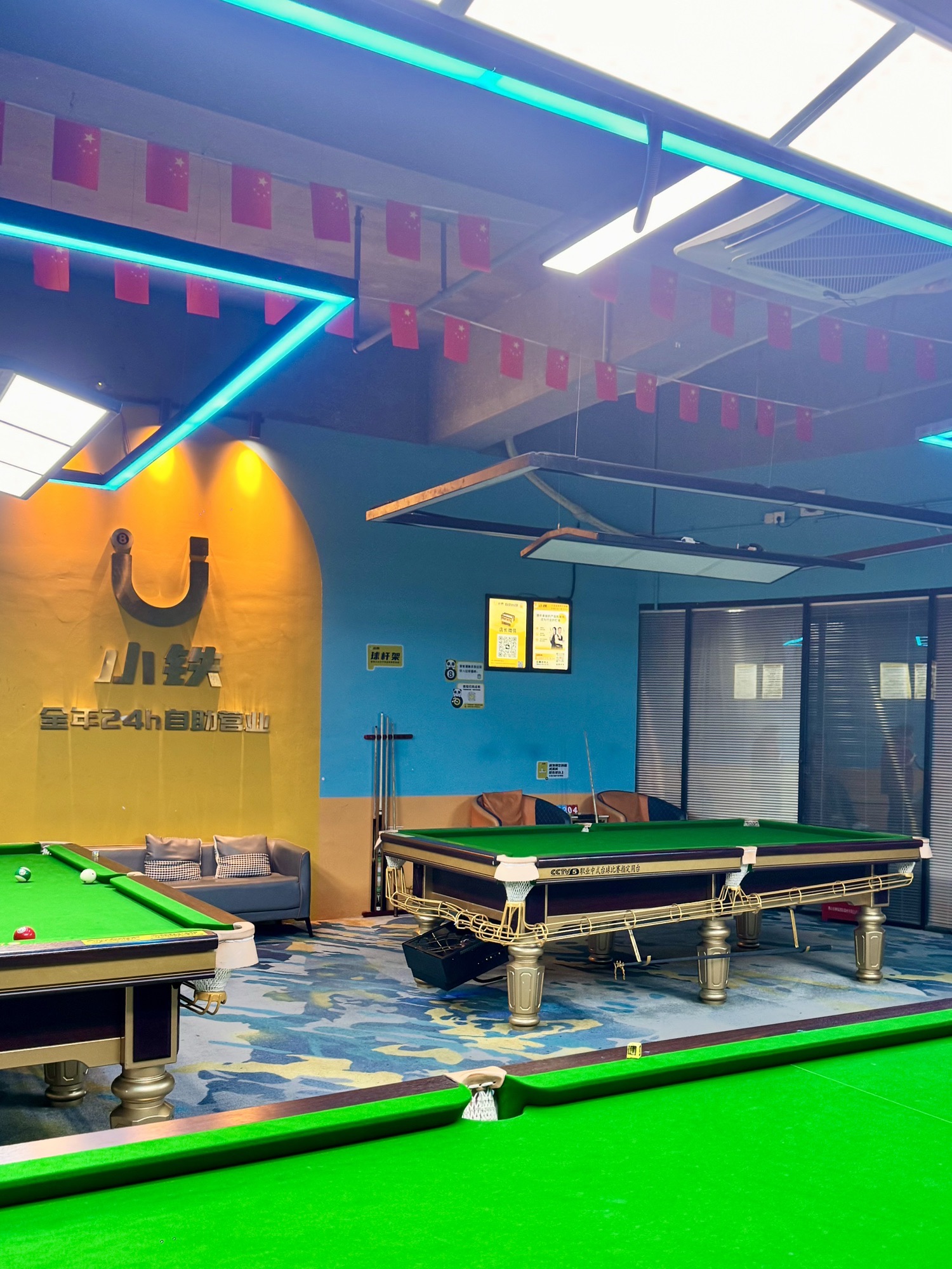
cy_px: 634
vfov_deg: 71.6
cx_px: 476
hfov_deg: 56.8
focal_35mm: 24
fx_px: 880
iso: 160
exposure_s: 1/100
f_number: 1.78
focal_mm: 6.76
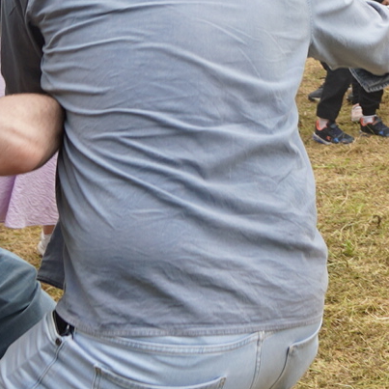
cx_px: 514
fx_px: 1475
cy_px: -30
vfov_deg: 14.7
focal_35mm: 116
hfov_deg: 14.4
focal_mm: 23
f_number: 4.5
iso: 100
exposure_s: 1/250
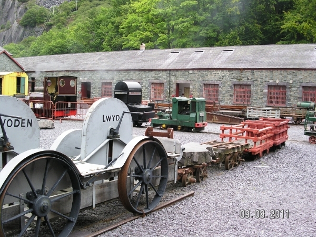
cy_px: 118
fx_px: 347
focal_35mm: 38
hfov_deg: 49.0
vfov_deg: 37.7
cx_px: 158
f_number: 4
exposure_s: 1/60
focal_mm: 7.8
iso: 100
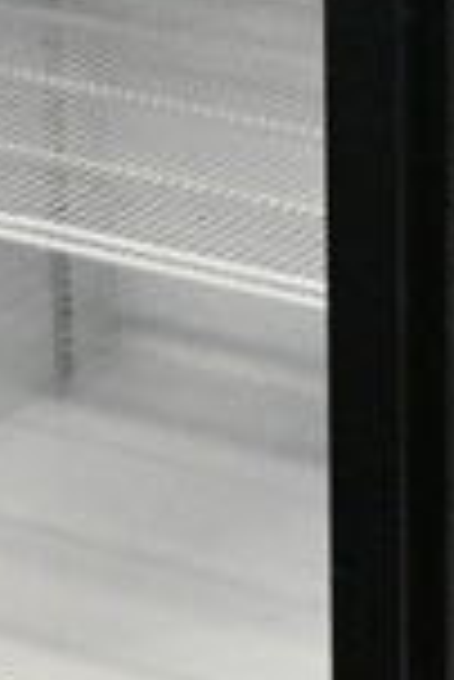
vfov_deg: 12.1
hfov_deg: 8.3
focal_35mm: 163
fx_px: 3076
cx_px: 557
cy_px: -277
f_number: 5
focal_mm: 18
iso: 6400
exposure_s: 1/400
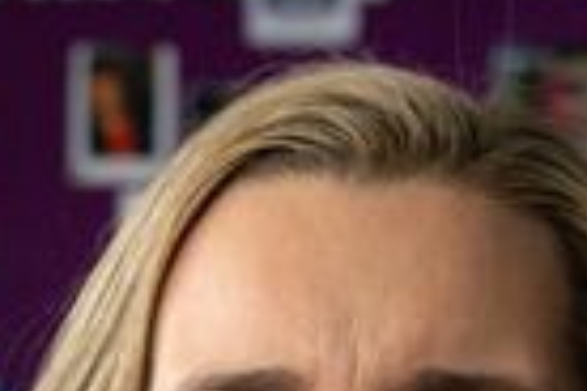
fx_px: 3033
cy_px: 329
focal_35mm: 186
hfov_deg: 11.0
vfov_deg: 7.4
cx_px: 213
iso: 2500
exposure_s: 1/160
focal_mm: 32
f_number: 3.5
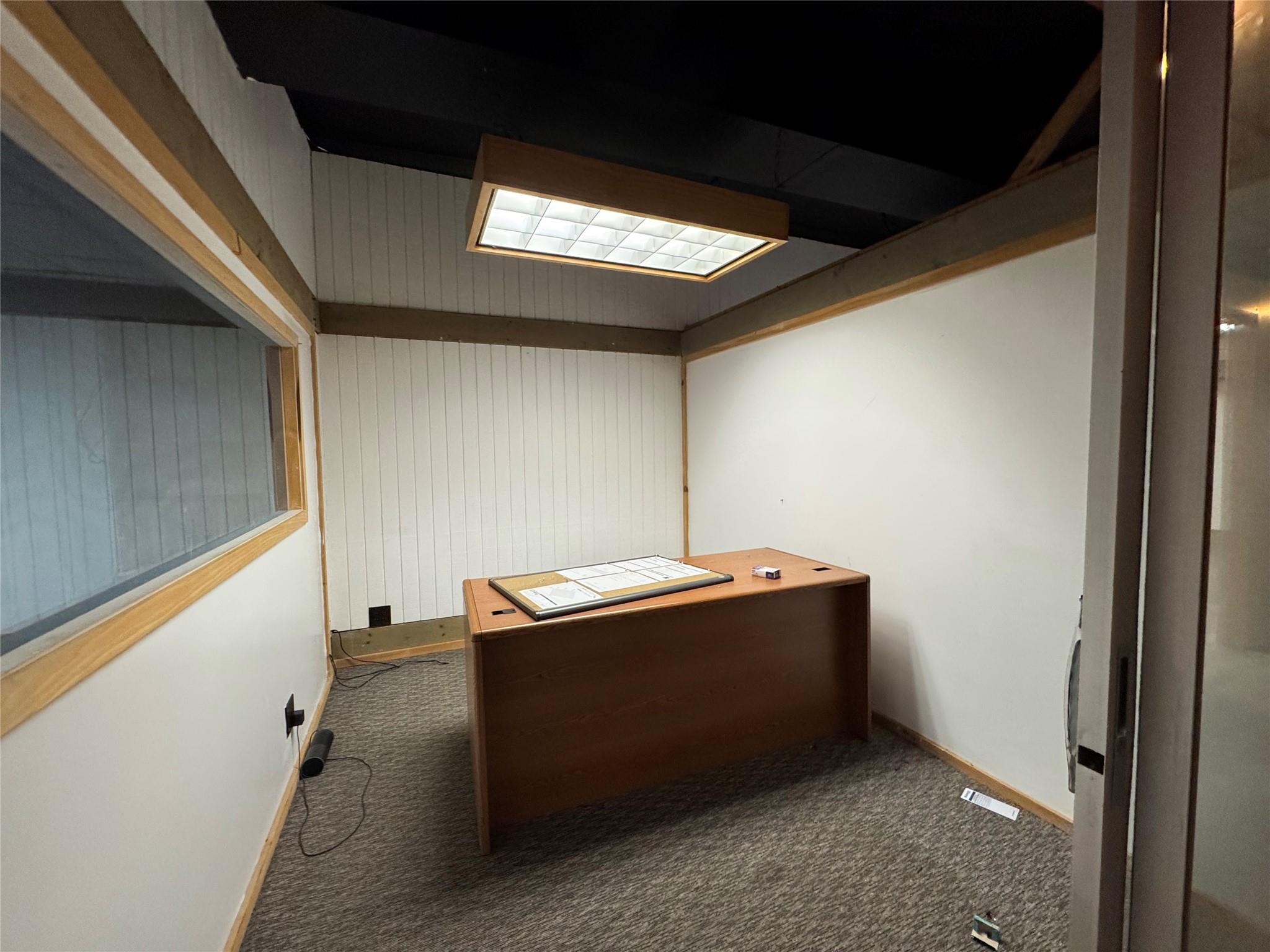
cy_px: 476
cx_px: 635
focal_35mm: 14
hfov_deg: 102.1
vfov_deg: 85.7
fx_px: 514
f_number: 2.2
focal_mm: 2.22
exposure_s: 1/120
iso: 320
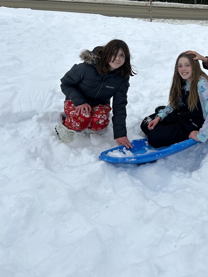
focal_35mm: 44
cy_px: 50
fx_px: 352
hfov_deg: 31.8
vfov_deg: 40.9
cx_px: 175
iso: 50
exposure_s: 1/3460
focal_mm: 5.7
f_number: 1.5
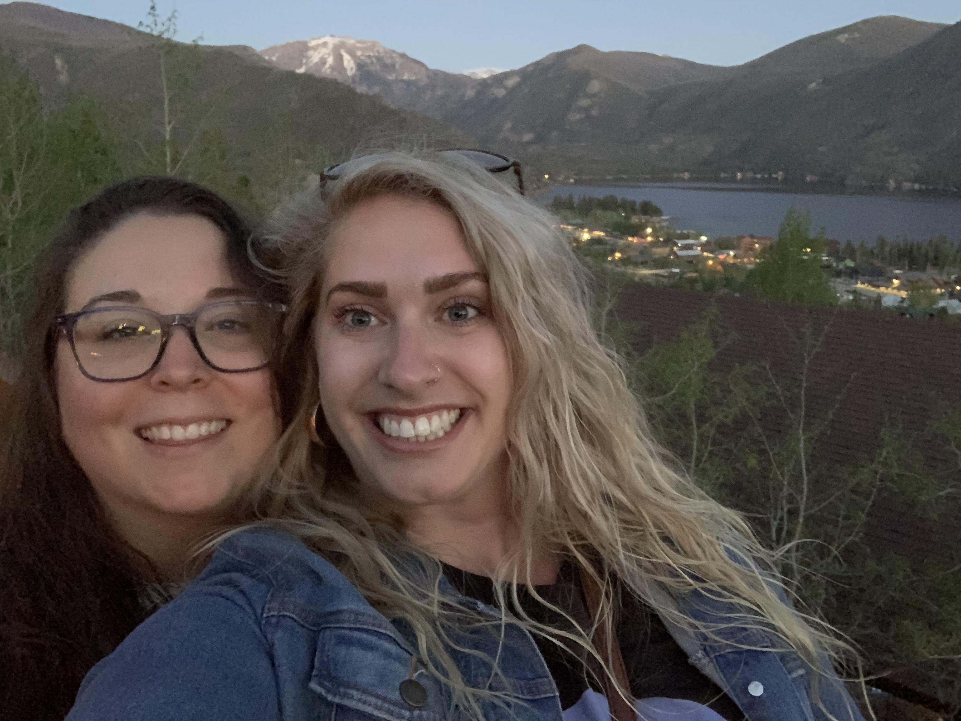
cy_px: 360
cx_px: 480
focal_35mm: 32
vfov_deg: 44.2
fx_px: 888
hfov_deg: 56.8
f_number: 2.2
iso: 1250
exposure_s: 1/15
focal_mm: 2.87
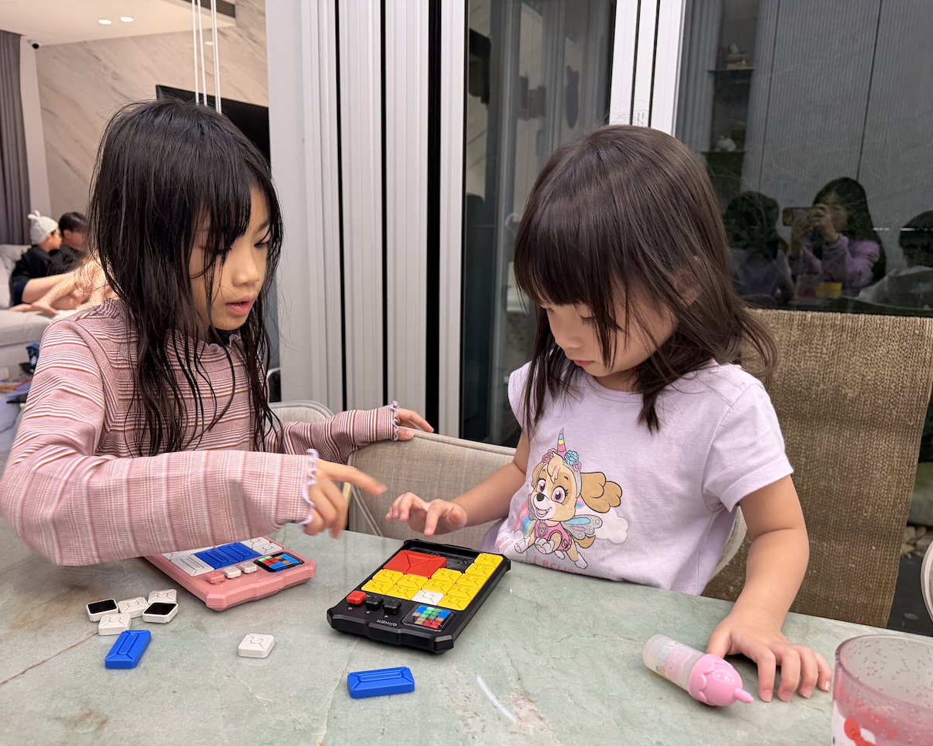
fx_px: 801
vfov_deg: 49.8
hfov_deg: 60.2
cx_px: 406
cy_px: 429
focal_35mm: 29
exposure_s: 1/58
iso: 320
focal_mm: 6.76
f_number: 1.78
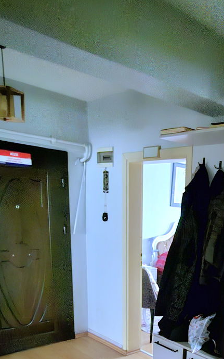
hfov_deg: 35.8
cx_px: 221
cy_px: 290
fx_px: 312
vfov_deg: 55.2
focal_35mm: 32
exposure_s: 1/8.01
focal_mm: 2.2
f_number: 2.2
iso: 1600
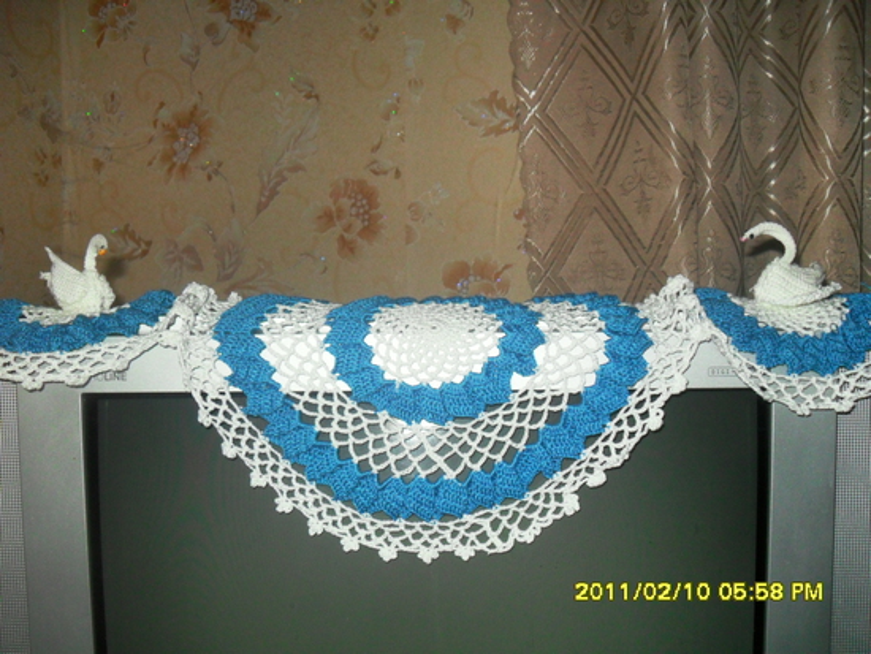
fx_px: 881
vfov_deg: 40.7
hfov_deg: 52.6
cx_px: 436
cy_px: 327
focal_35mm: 35
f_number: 2.8
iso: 200
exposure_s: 1/45
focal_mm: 6.2
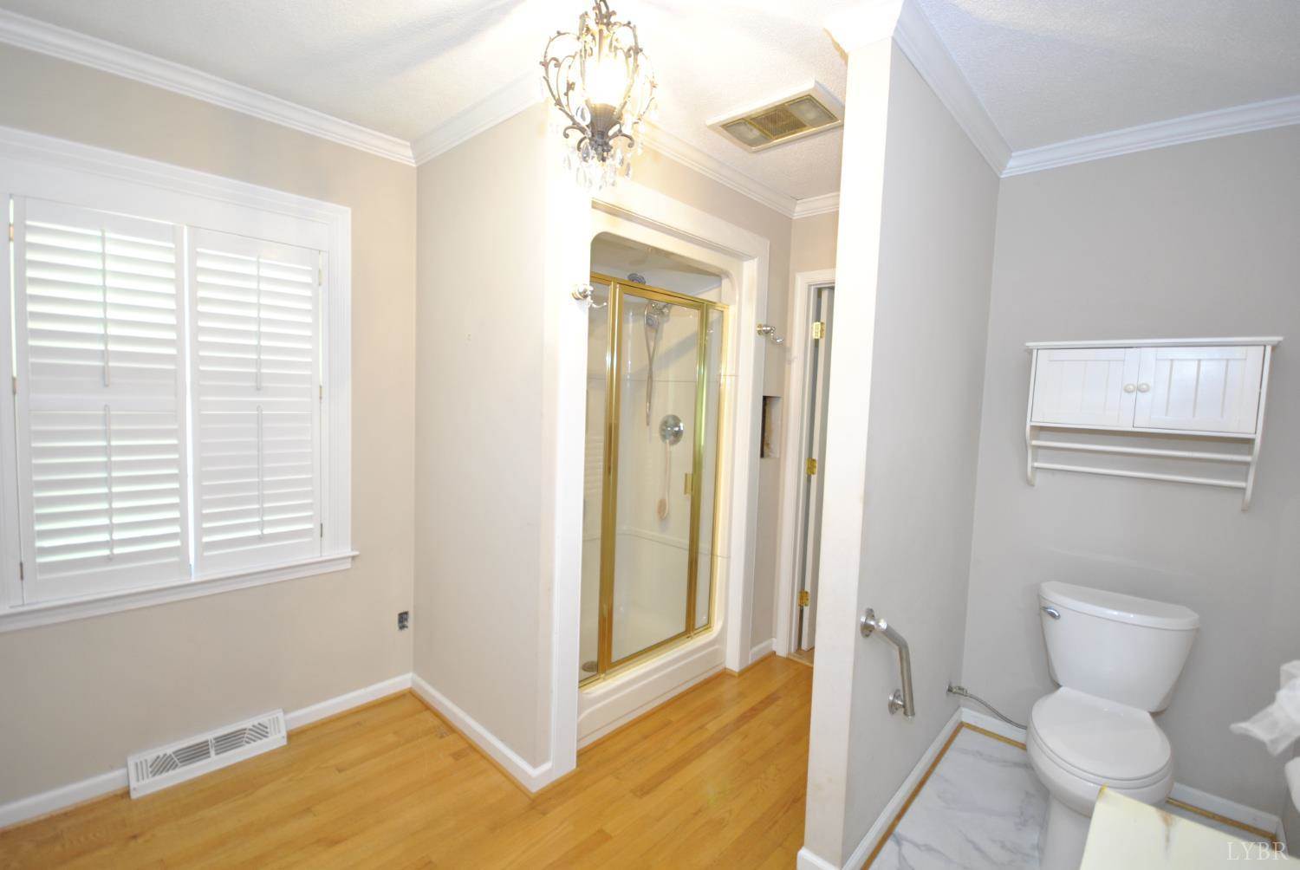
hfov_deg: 100.3
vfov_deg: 77.5
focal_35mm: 15
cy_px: 435
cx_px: 650
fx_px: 542
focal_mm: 10
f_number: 4
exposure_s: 1/10
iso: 400
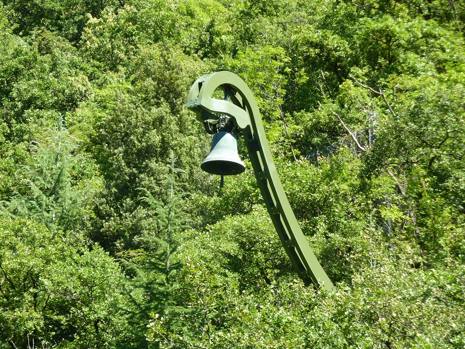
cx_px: 232
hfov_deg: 11.7
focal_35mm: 169
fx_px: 2270
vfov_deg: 8.8
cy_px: 174
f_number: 4.5
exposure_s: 1/125
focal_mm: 27.8
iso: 80
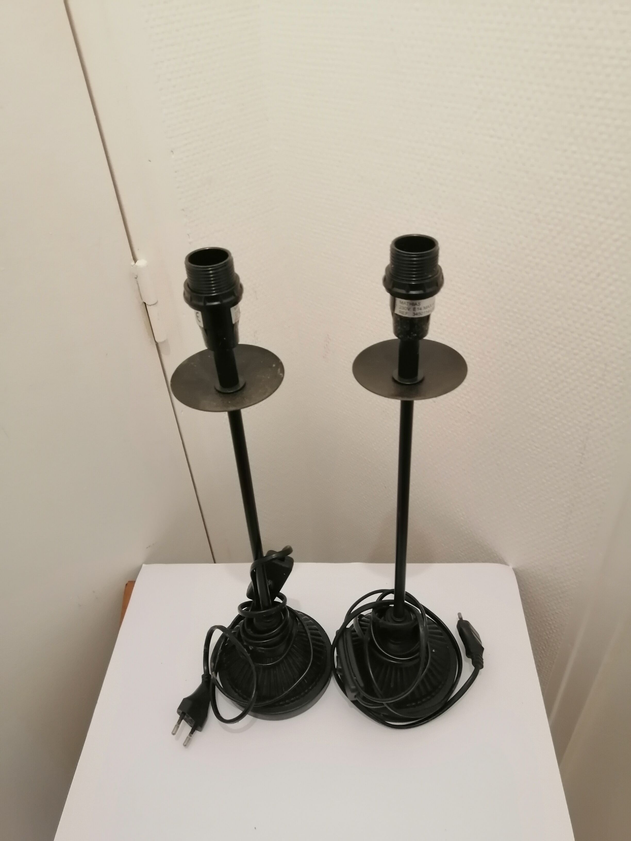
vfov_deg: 67.3
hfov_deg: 53.1
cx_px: 316
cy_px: 420
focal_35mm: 26
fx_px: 632
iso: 320
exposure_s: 1/33.3
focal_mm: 3.96
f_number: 1.8
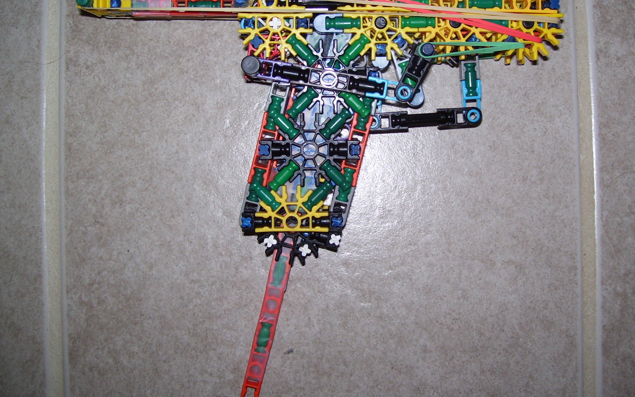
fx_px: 675
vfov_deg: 32.7
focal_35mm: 39
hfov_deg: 50.4
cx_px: 323
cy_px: 174
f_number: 2.7
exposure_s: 1/60
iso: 80
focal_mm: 6
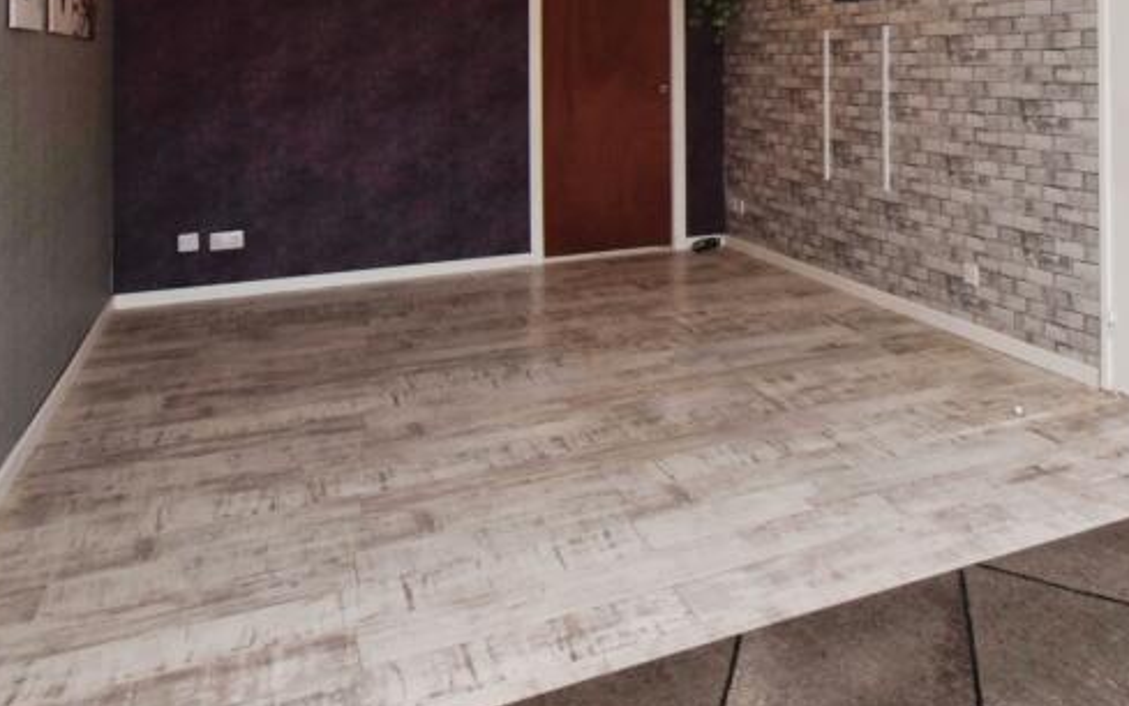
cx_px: 933
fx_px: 985
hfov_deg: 54.7
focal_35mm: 32
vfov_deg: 36.9
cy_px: 66
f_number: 7.1
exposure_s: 1/60
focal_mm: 10
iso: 500
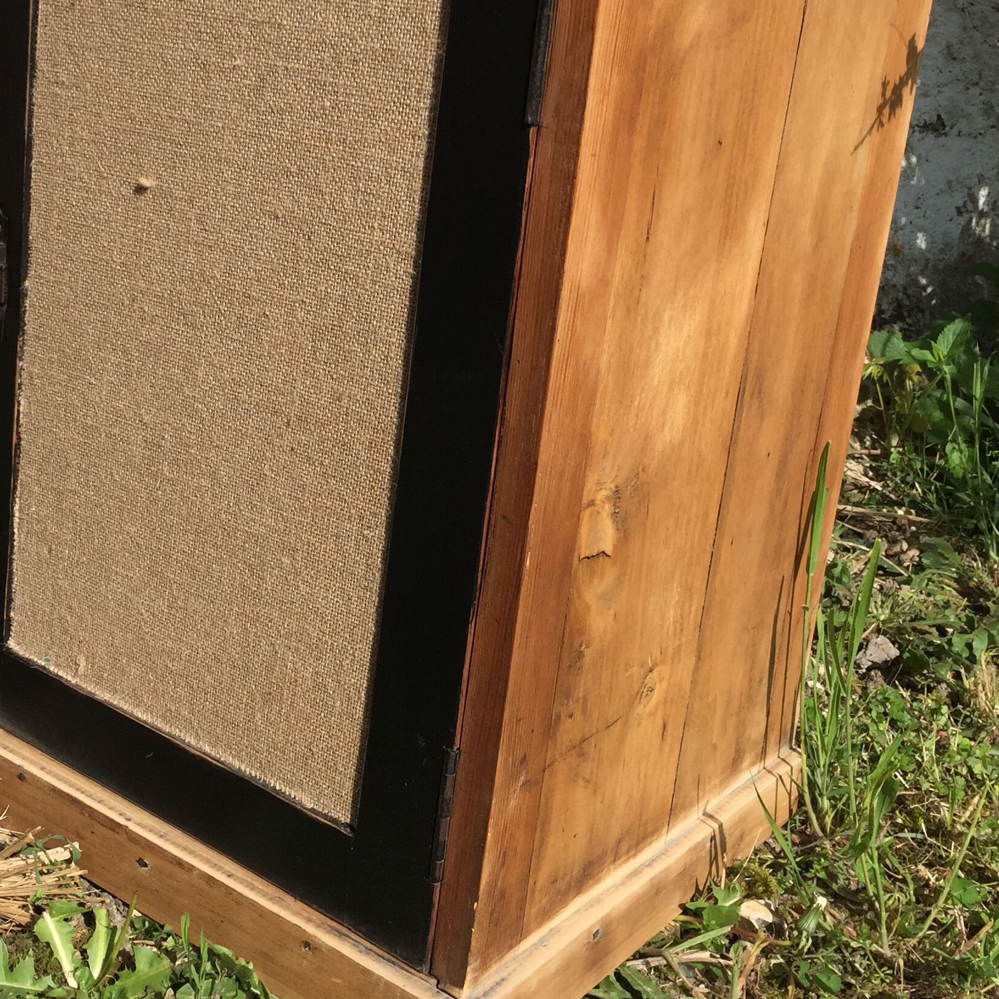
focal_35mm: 51
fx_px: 1665
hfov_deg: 33.3
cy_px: 367
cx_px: 397
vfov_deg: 33.2
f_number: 2.2
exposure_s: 1/2475
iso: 32
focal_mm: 4.15
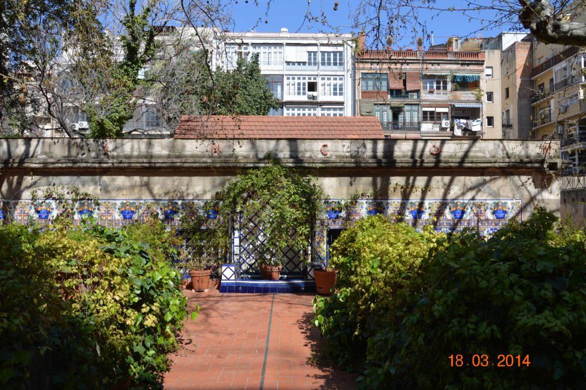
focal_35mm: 27
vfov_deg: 47.9
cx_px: 293
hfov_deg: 67.4
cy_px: 195
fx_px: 439
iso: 100
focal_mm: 18
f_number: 7.1
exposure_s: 1/200
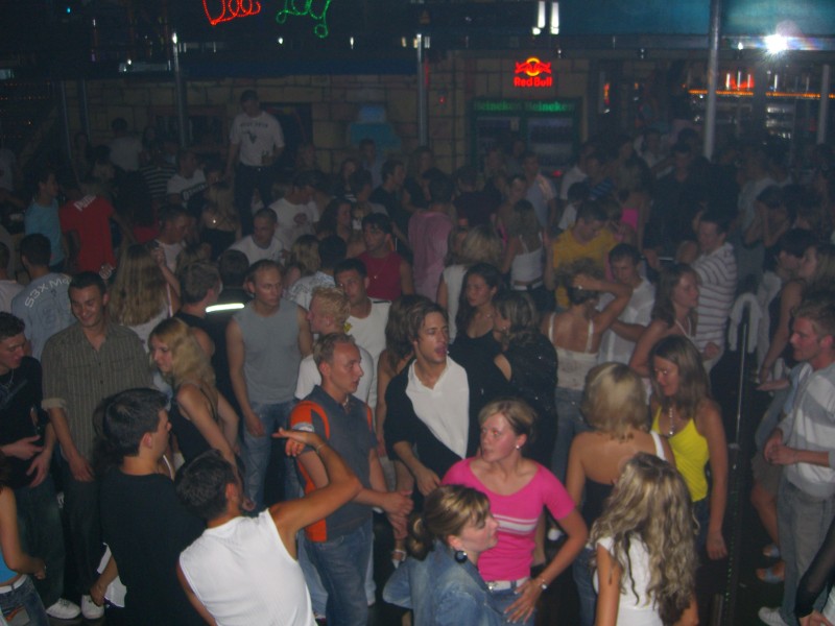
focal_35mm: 38
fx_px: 917
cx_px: 418
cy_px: 313
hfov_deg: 49.0
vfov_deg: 37.7
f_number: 2.8
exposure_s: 1/60
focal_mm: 7.9
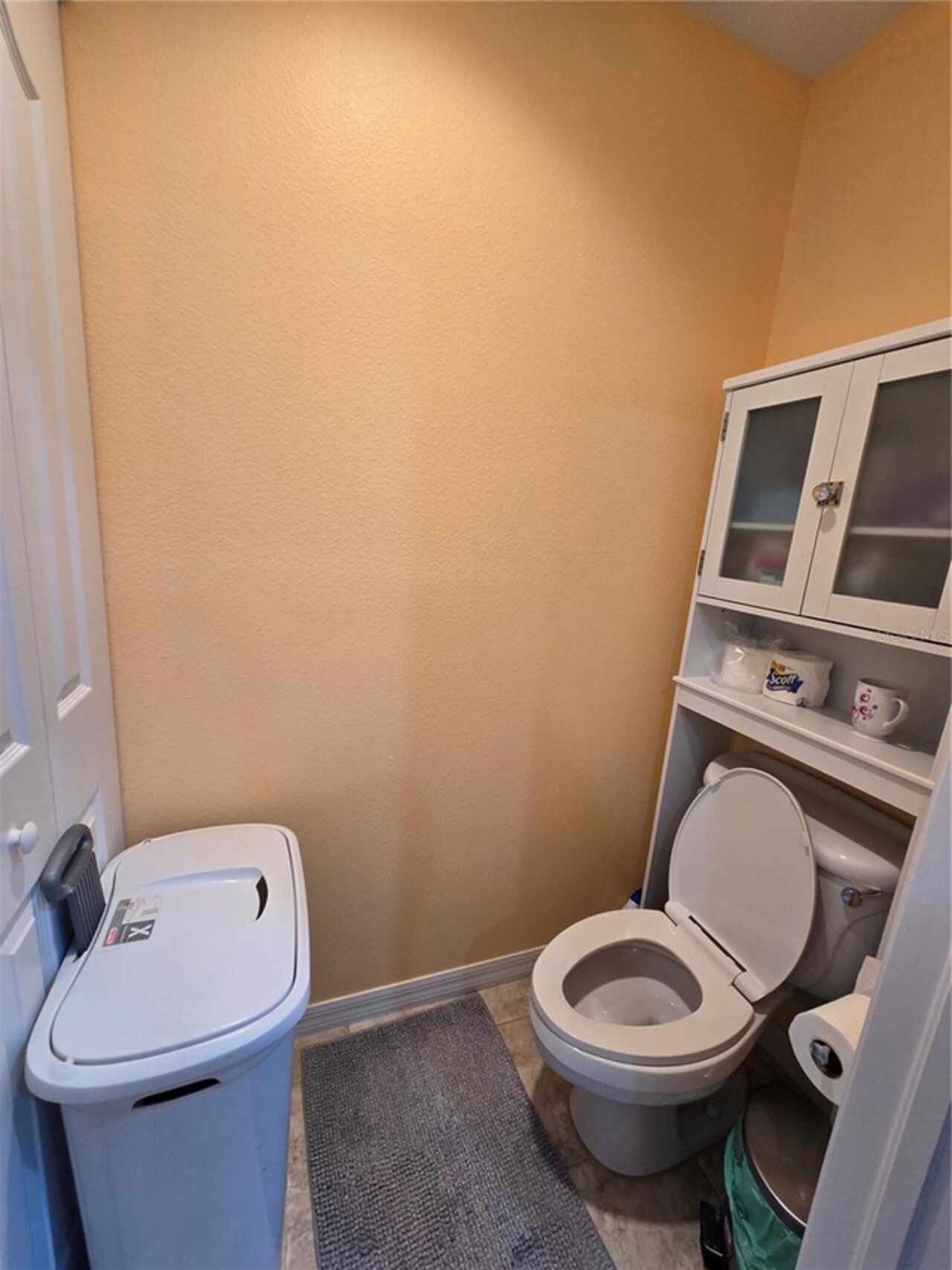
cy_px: 635
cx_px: 476
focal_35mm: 13
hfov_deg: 89.9
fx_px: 477
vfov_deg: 106.2
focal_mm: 2.2
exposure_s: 1/60
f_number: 2.2
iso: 125
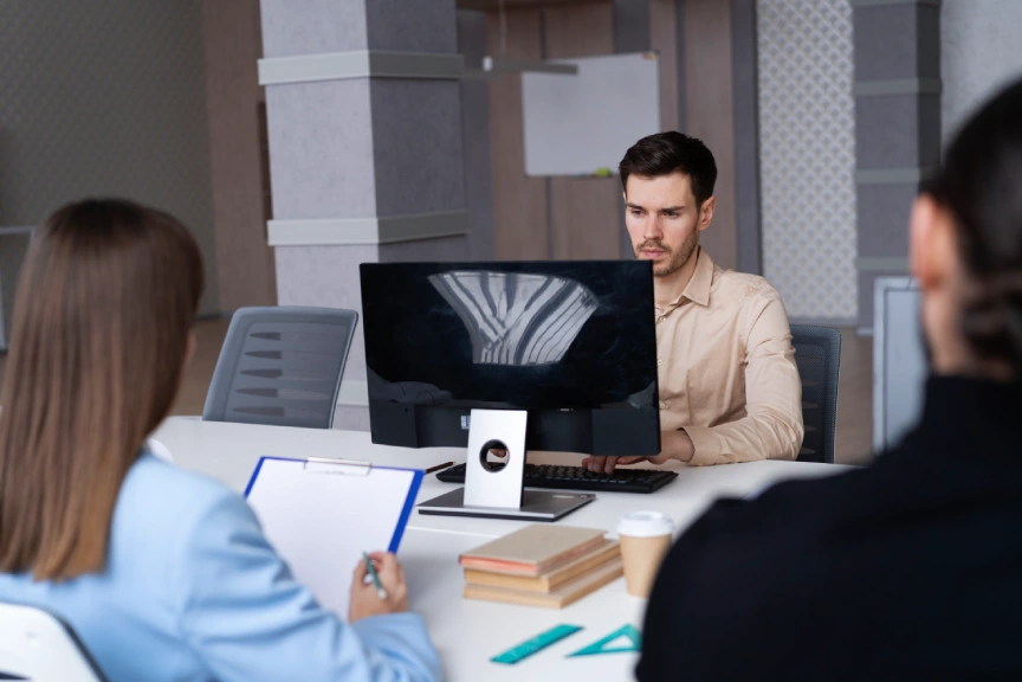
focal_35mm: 55
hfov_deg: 36.2
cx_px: 511
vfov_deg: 24.6
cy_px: 341
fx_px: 1561
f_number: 2.8
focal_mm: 55
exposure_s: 1/200
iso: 200
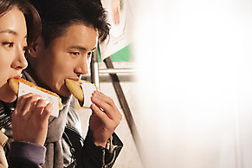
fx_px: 490
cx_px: 103
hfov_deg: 28.8
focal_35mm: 70
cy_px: 121
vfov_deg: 19.4
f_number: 3.5
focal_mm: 34
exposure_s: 1/200
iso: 1600
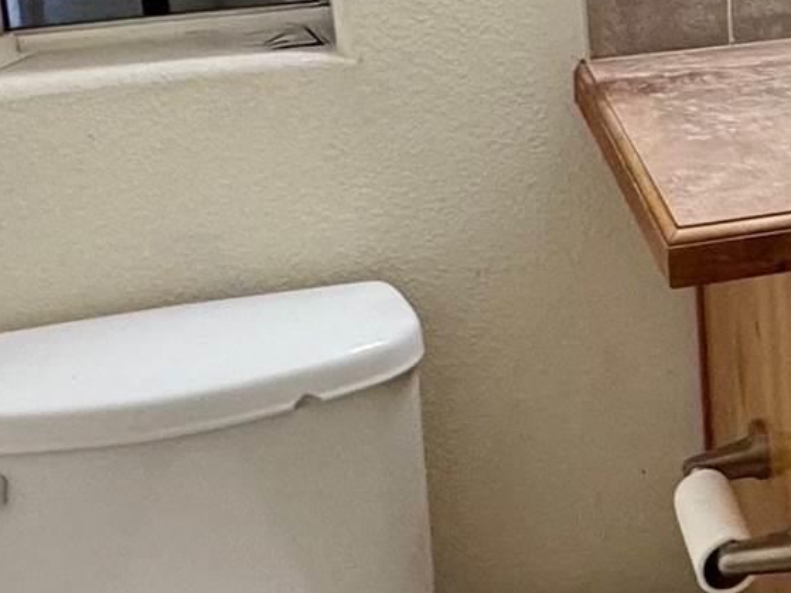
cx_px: 978
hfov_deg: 23.0
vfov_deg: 18.5
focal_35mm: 77
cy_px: -41
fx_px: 1759
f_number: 2.2
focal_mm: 2.22
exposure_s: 1/60
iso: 160
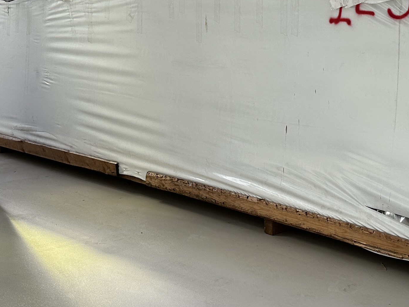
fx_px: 827
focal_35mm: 70
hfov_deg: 27.5
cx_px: 292
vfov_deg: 20.5
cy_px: 18
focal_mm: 6.86
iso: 80
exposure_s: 1/328
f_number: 1.78
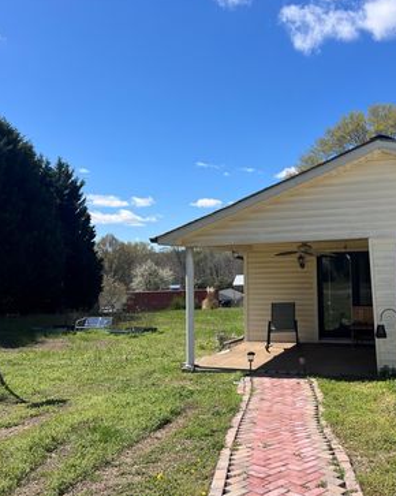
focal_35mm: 35
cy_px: 247
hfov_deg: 41.1
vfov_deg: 51.6
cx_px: 294
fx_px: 513
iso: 50
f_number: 1.6
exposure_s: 1/3311
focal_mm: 5.1
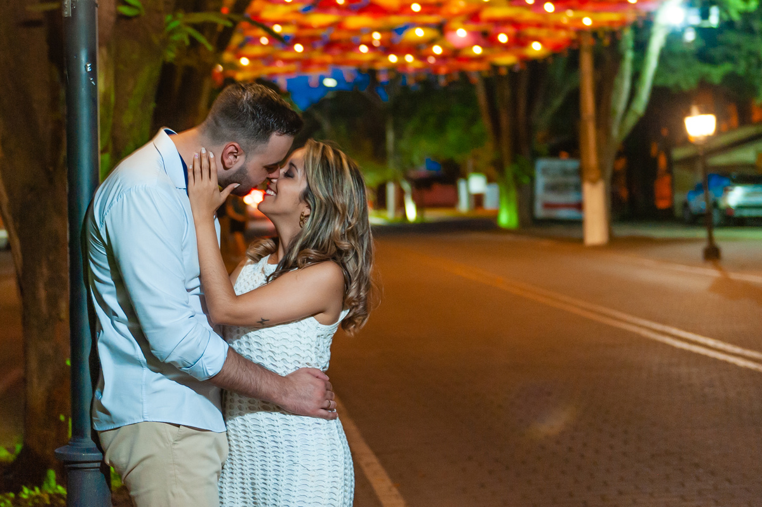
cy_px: 254
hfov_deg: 41.1
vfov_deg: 28.0
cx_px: 381
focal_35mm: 48
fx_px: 1015
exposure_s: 1/30
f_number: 2.8
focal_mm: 48
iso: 800
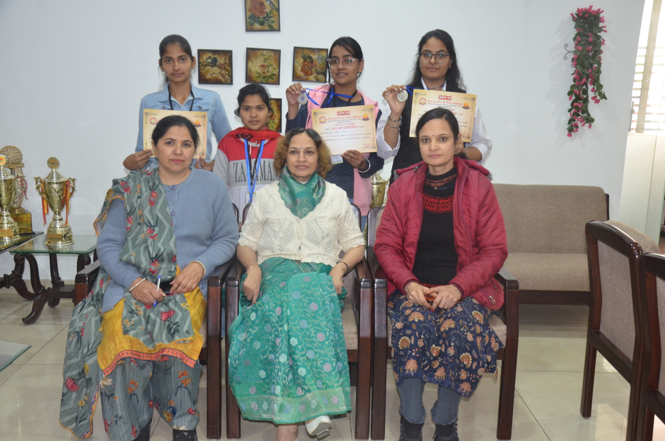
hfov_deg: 51.4
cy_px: 220
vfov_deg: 35.3
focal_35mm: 38
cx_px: 332
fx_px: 691
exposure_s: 1/60
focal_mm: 25
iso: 1600
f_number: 5.6
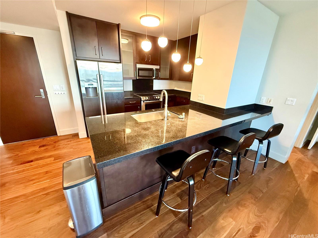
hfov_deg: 102.1
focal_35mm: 14
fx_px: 129
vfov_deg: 85.7
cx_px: 159
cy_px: 119
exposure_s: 1/60
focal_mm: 2.22
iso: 640
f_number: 2.2
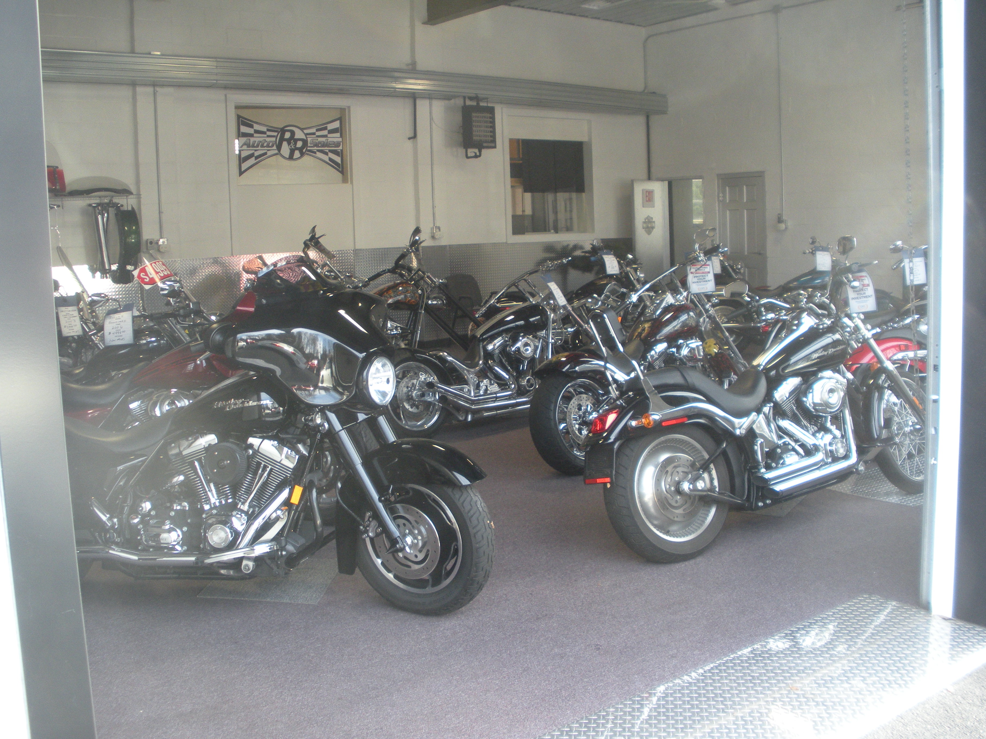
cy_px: 370
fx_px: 1025
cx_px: 493
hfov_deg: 51.4
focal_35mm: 36
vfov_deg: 39.7
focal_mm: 6.3
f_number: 3.5
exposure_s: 1/58
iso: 169
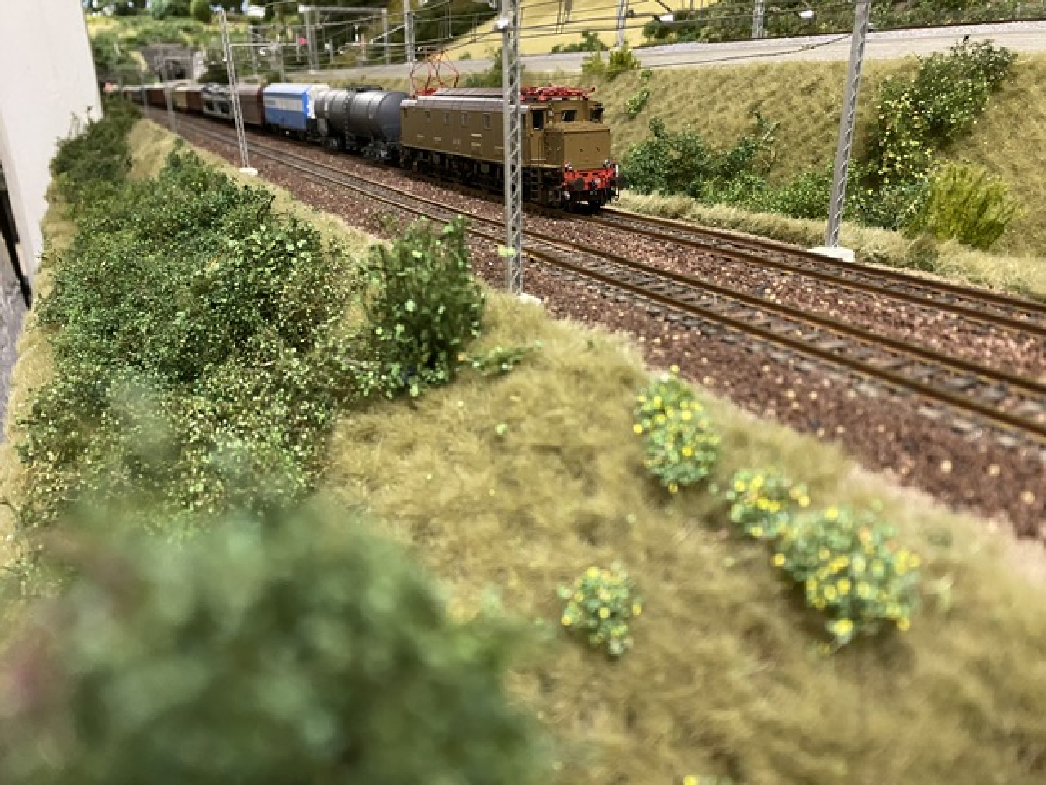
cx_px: 523
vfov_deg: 53.1
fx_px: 786
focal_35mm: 26
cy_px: 392
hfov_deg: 67.3
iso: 500
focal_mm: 4.25
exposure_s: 1/33
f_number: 1.8
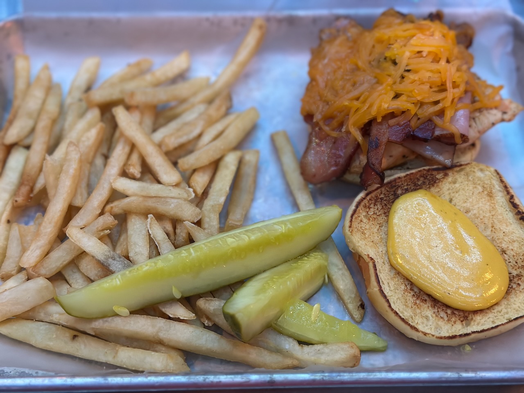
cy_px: 196
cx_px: 262
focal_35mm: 48
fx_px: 727
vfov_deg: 30.3
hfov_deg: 39.7
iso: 800
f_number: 1.78
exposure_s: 1/40
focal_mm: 6.86
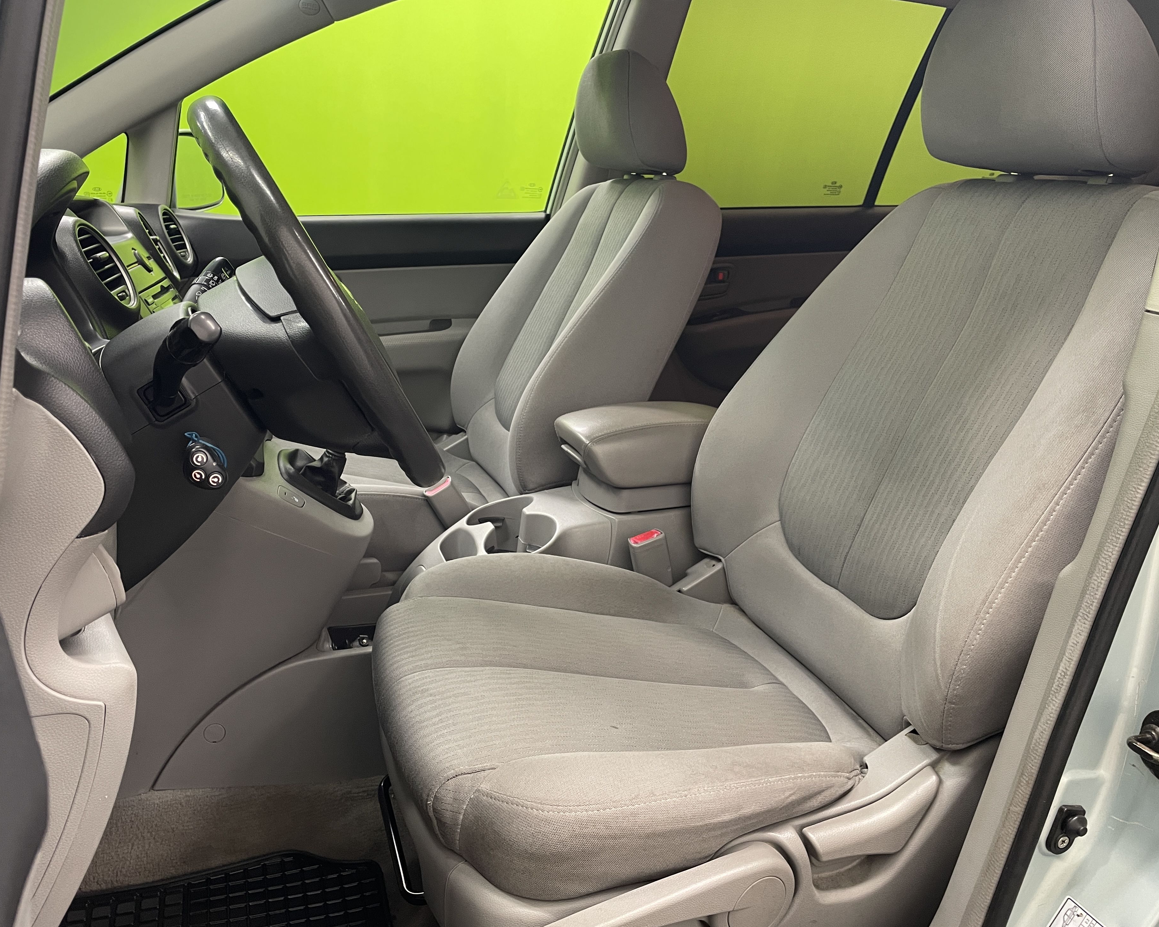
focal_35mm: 28
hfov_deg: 62.2
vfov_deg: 51.5
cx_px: 545
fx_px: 961
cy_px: 454
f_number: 1.6
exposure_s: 1/50
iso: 200
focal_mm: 4.2
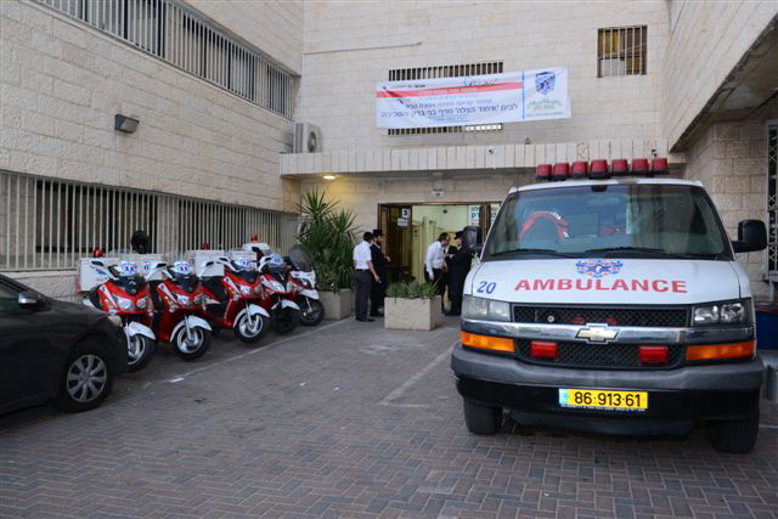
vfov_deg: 42.3
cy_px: 260
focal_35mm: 31
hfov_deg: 60.3
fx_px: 670
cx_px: 389
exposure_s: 1/100
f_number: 5
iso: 1000
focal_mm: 31
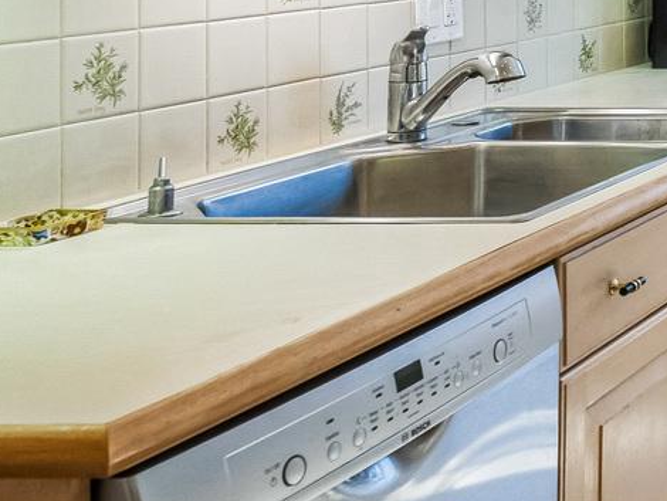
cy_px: -83
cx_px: 1307
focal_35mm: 67
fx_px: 1292
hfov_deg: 19.0
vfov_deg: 20.7
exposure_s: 1/320
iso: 640
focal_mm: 16
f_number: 5.6
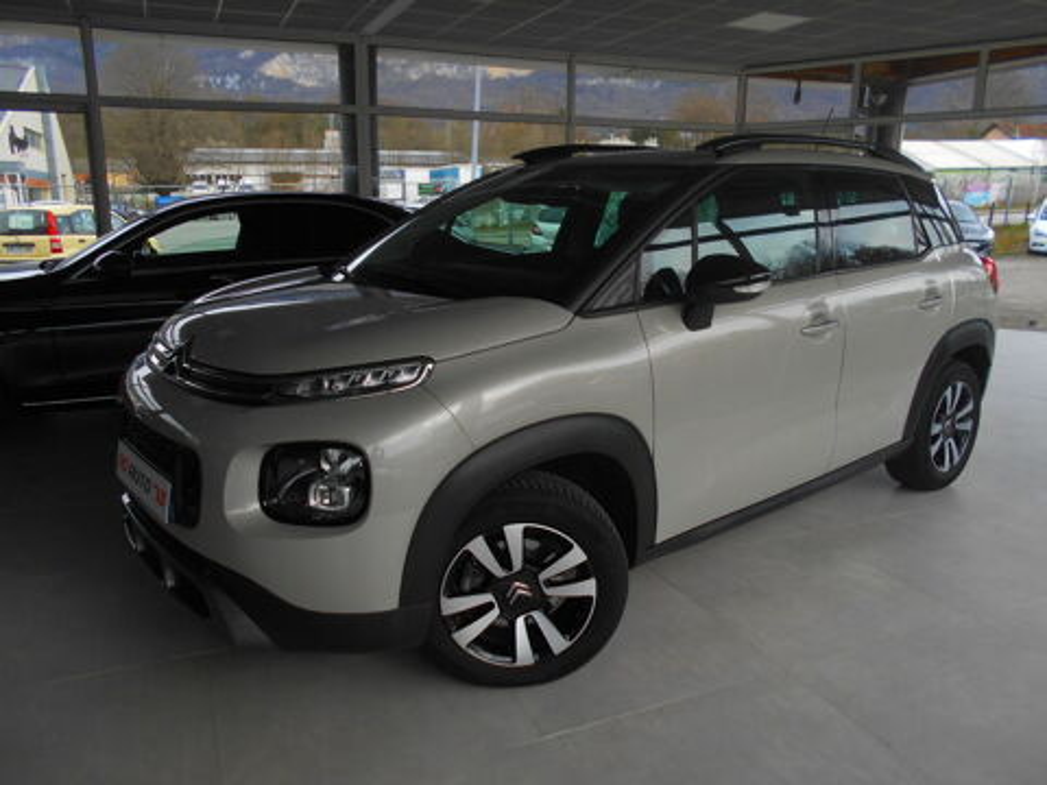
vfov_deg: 53.1
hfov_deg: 67.3
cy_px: 392
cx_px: 524
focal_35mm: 26
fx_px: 786
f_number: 3.2
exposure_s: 1/200
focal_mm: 4.6
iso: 80
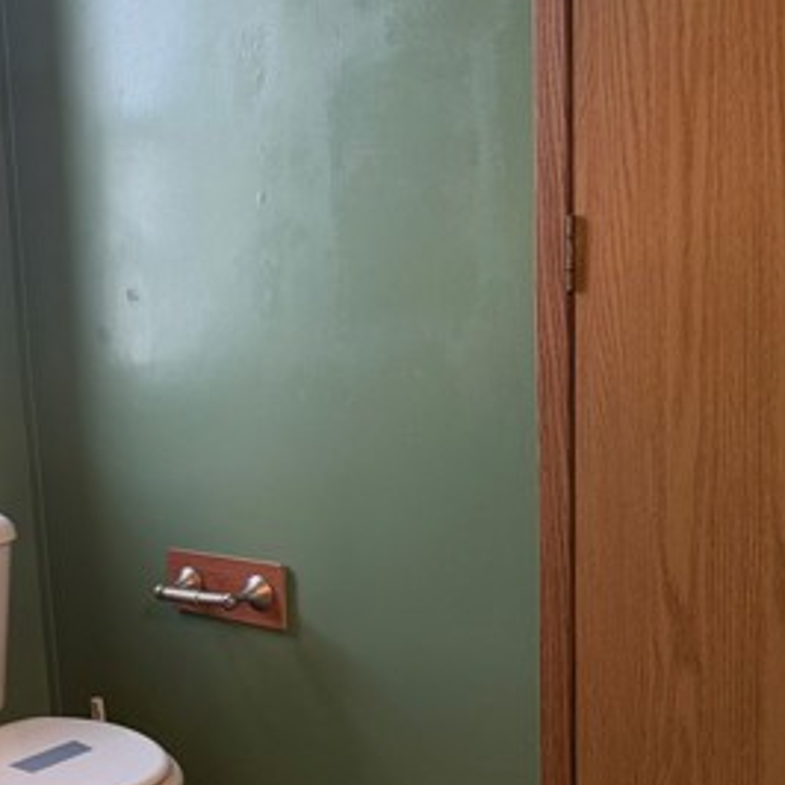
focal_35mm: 51
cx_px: -97
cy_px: 567
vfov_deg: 32.9
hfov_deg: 29.7
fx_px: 1308
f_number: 1.78
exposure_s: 1/120
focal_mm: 6.76
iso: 320
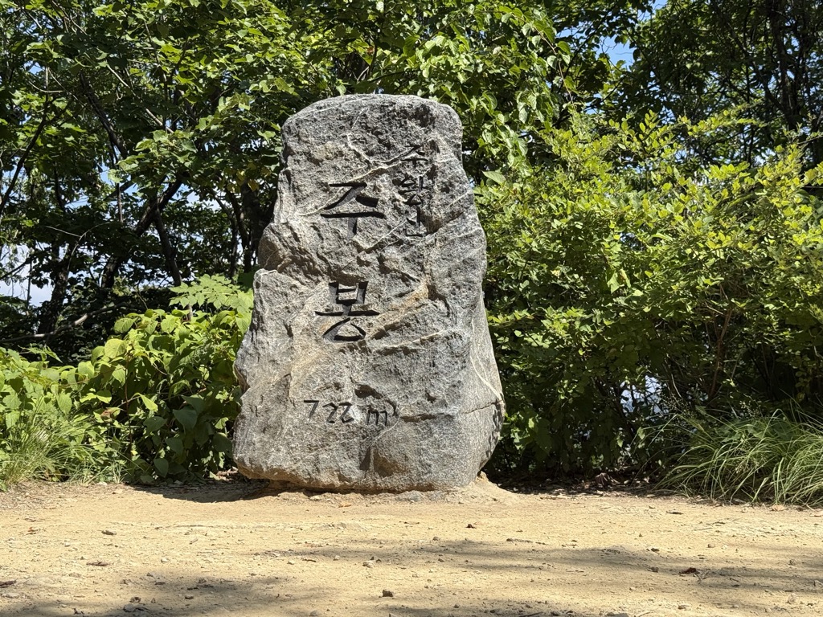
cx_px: 412
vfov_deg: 30.3
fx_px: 1141
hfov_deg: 39.7
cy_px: 308
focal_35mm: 48
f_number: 1.78
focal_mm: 6.76
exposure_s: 1/3891
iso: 80
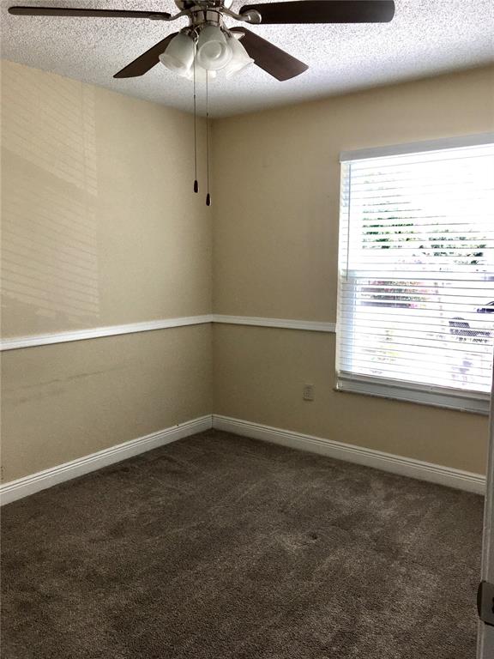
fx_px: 552
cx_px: 247
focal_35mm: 29
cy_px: 330
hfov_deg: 48.2
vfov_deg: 61.7
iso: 32
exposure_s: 1/120
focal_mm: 4.15
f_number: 2.2
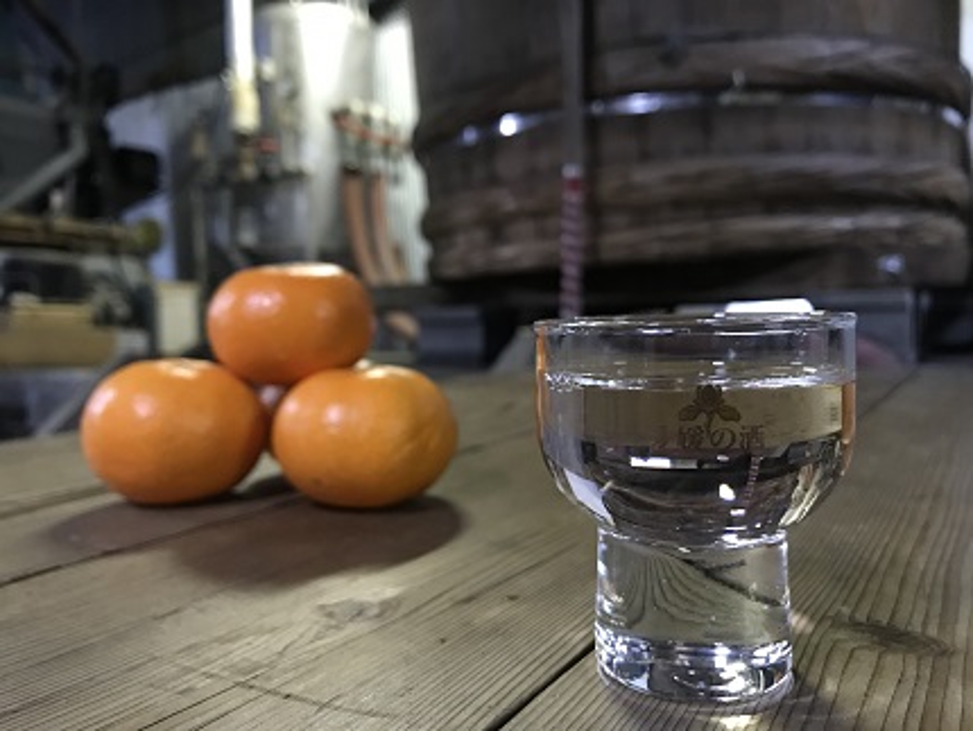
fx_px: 787
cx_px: 486
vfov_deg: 49.8
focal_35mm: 28
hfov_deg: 63.4
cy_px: 366
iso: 100
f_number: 1.8
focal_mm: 3.99
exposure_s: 1/7
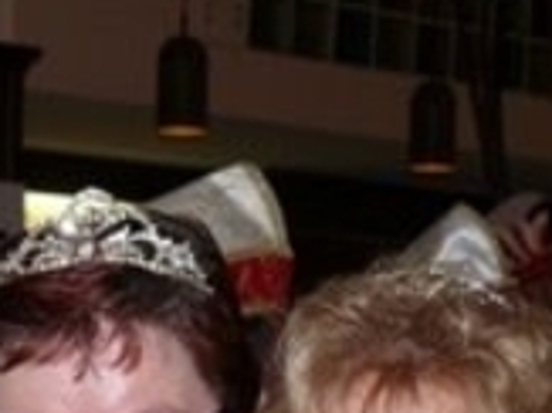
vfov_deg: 8.4
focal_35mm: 173
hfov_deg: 11.4
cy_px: 562
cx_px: 91
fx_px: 2757
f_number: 3.2
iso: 100
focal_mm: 10
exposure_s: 1/30
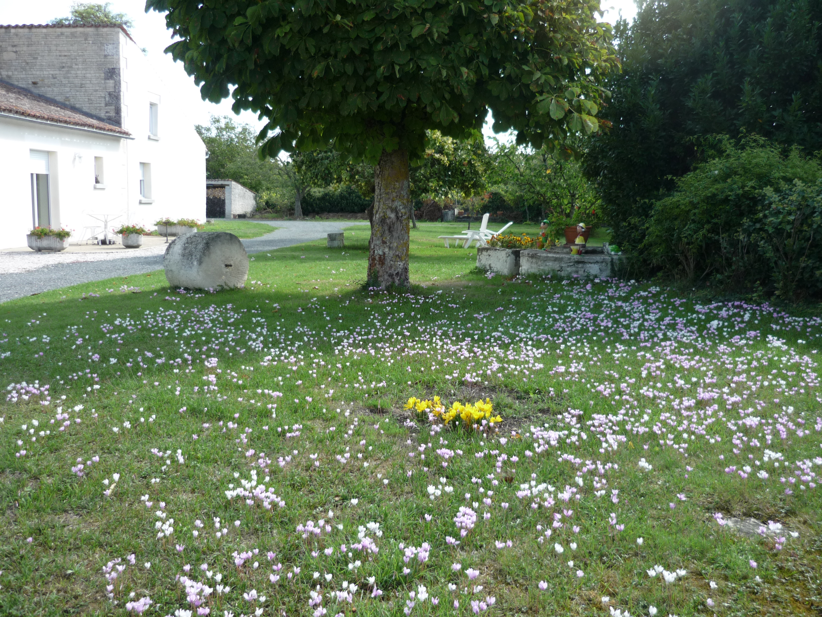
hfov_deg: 55.4
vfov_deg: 42.9
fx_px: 784
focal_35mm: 33
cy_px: 308
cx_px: 411
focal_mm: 5.5
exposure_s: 1/250
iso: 100
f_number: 2.8
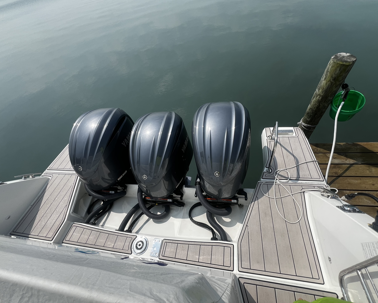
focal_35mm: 14
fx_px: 157
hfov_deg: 100.7
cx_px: 195
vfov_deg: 88.0
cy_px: 146
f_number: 1.8
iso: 32
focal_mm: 1.57
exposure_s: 1/1623
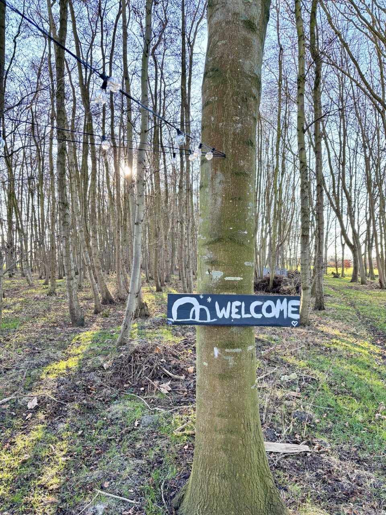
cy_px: 258
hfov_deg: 53.1
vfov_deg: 67.3
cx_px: 193
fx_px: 387
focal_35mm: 26
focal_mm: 5.96
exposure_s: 1/121
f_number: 1.6
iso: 64
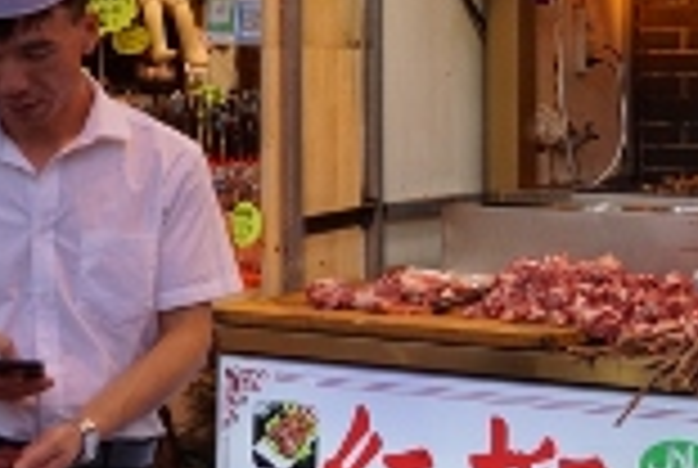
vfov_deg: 16.0
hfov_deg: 23.0
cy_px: 83
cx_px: 684
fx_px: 1651
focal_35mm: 85
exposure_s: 1/2000
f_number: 4
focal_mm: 22
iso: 1000
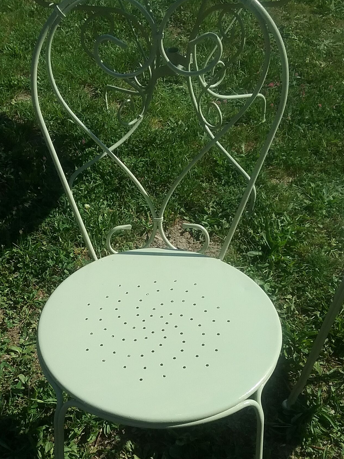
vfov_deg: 39.4
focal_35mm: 48
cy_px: 287
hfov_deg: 30.2
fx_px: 636
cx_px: 137
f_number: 2.2
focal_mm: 3.3
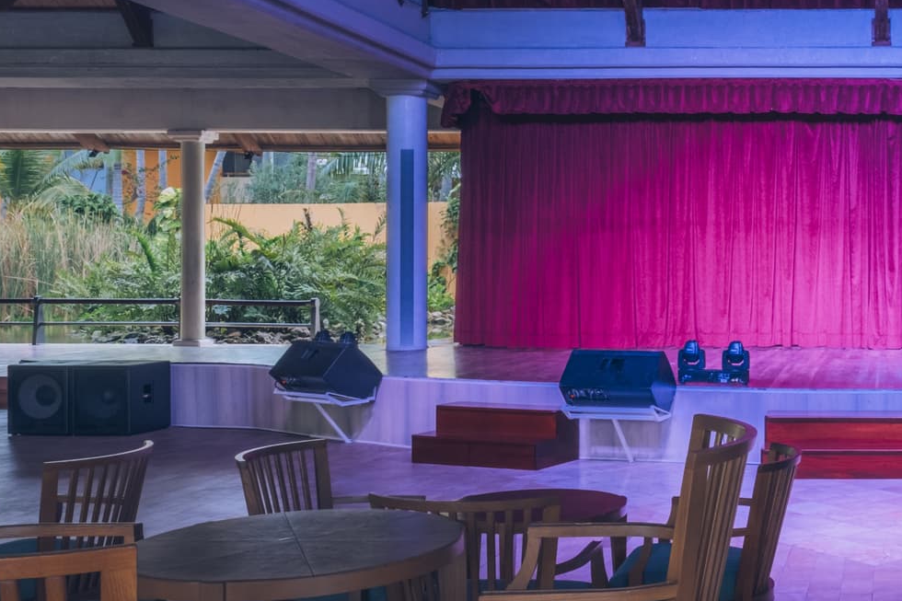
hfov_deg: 36.4
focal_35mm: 49
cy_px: 272
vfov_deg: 27.5
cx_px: 897
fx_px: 1227
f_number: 14
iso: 400
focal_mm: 16
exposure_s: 1/8
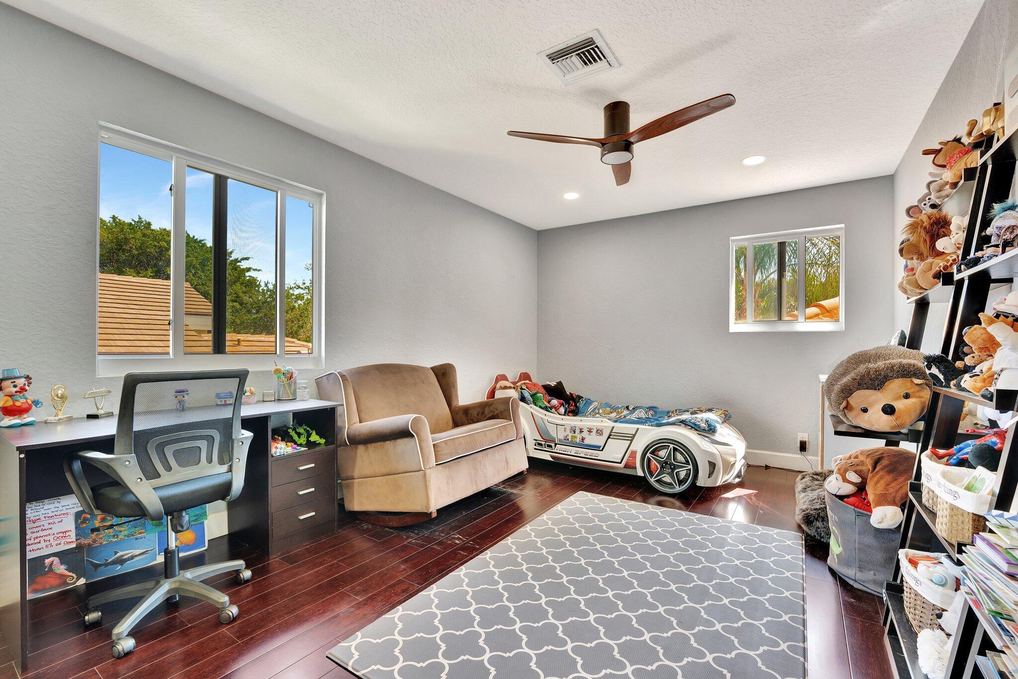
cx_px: 509
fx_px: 424
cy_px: 340
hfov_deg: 100.4
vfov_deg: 77.3
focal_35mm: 15
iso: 500
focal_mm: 15
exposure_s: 1/5
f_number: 8
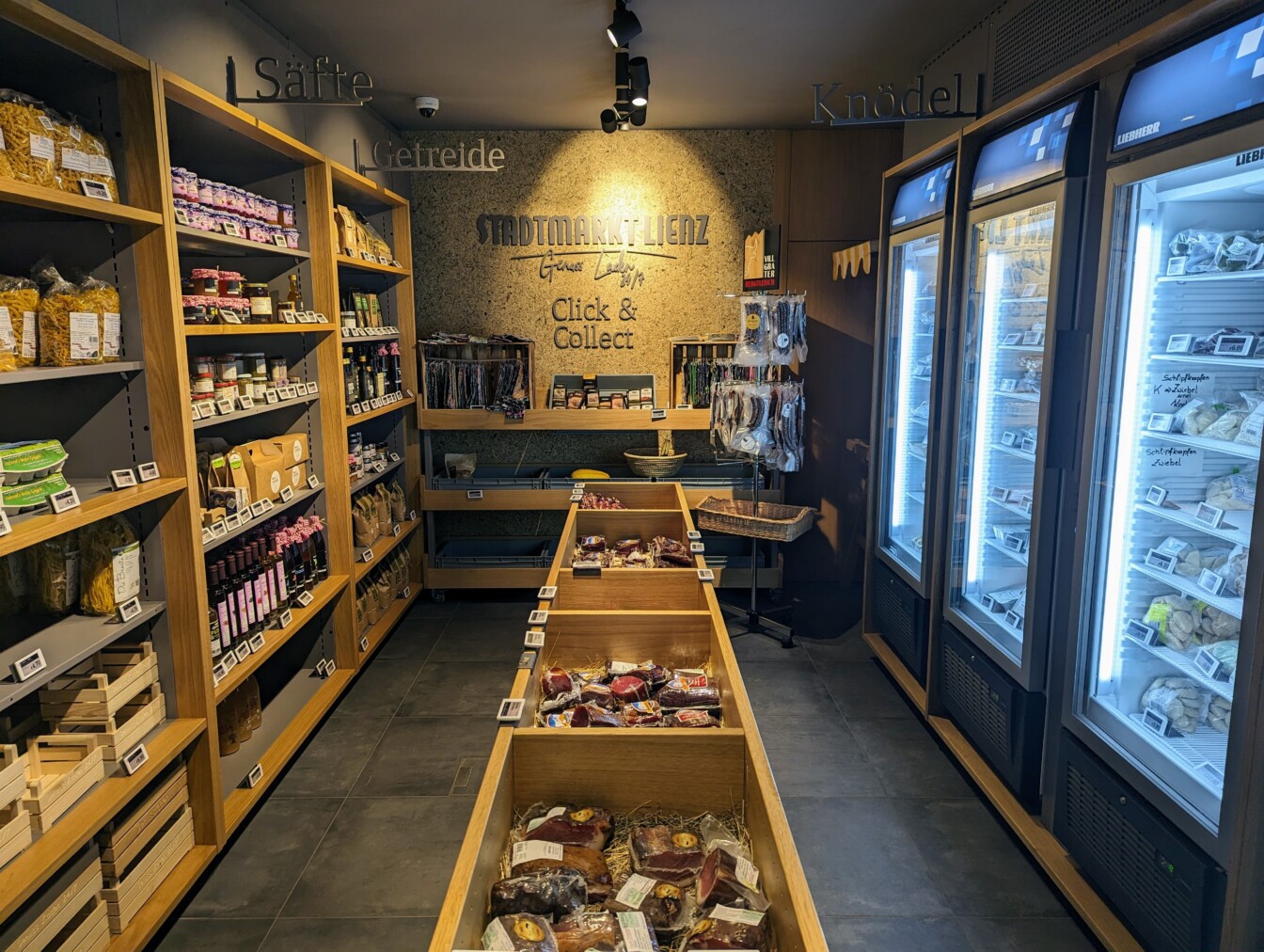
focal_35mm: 24
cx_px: 632
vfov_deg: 56.9
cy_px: 476
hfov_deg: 71.5
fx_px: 878
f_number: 1.85
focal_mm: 6.81
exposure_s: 1/100
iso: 65
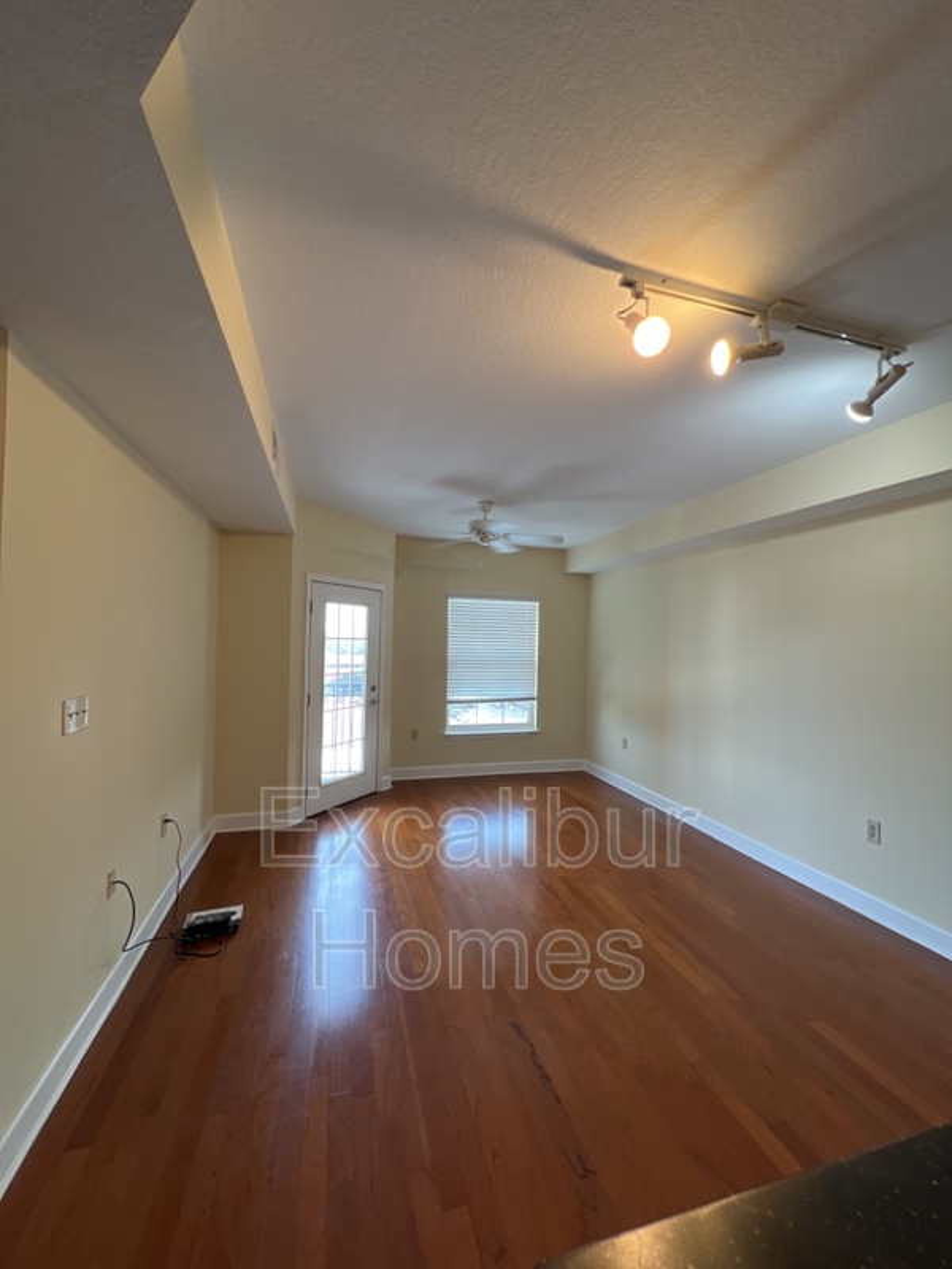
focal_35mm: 13
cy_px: 634
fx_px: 477
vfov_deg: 106.2
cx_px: 476
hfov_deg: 89.9
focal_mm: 1.57
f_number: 1.8
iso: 50
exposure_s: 1/40
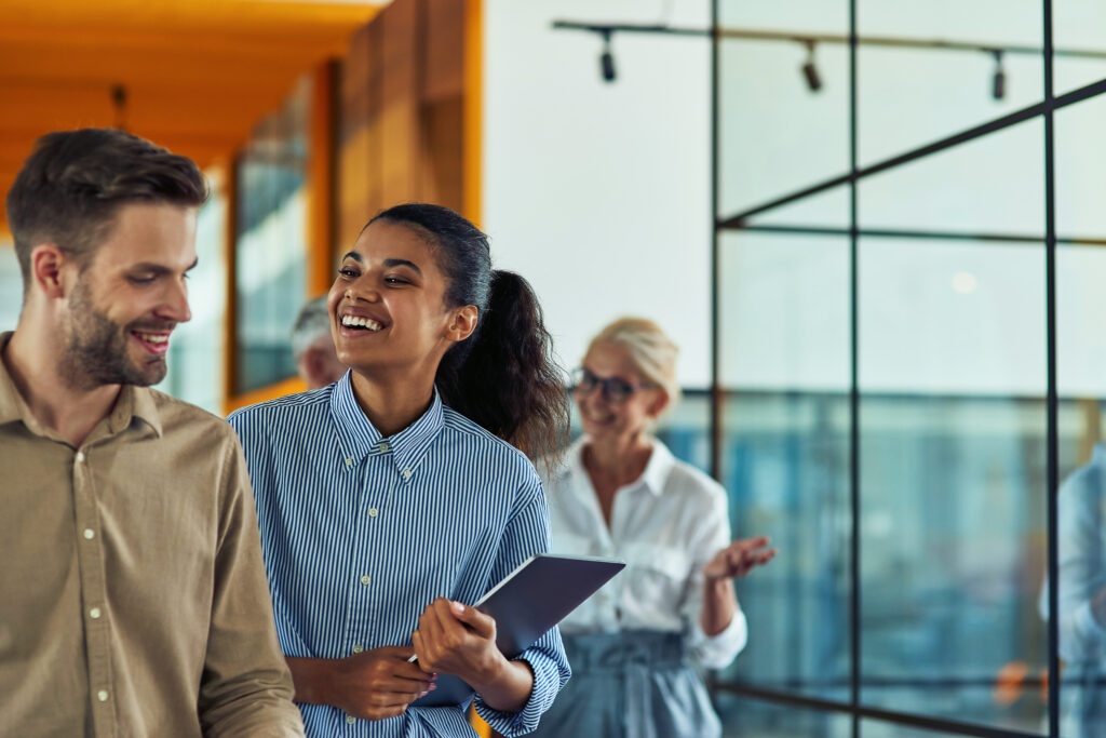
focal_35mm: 85
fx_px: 2612
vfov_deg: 16.1
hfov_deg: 23.9
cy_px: 369
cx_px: 553
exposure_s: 1/200
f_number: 2.2
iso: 250
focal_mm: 85
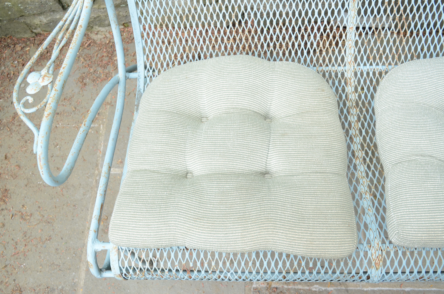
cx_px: 222
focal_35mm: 36
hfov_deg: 53.2
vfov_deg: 36.7
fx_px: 443
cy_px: 147
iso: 500
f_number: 5.6
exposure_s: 1/160
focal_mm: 24
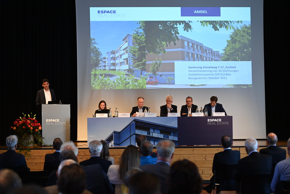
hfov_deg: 28.8
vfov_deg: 19.5
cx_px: 145
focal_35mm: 70
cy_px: 97
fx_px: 564
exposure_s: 1/125
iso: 2000
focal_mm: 70
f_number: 3.5
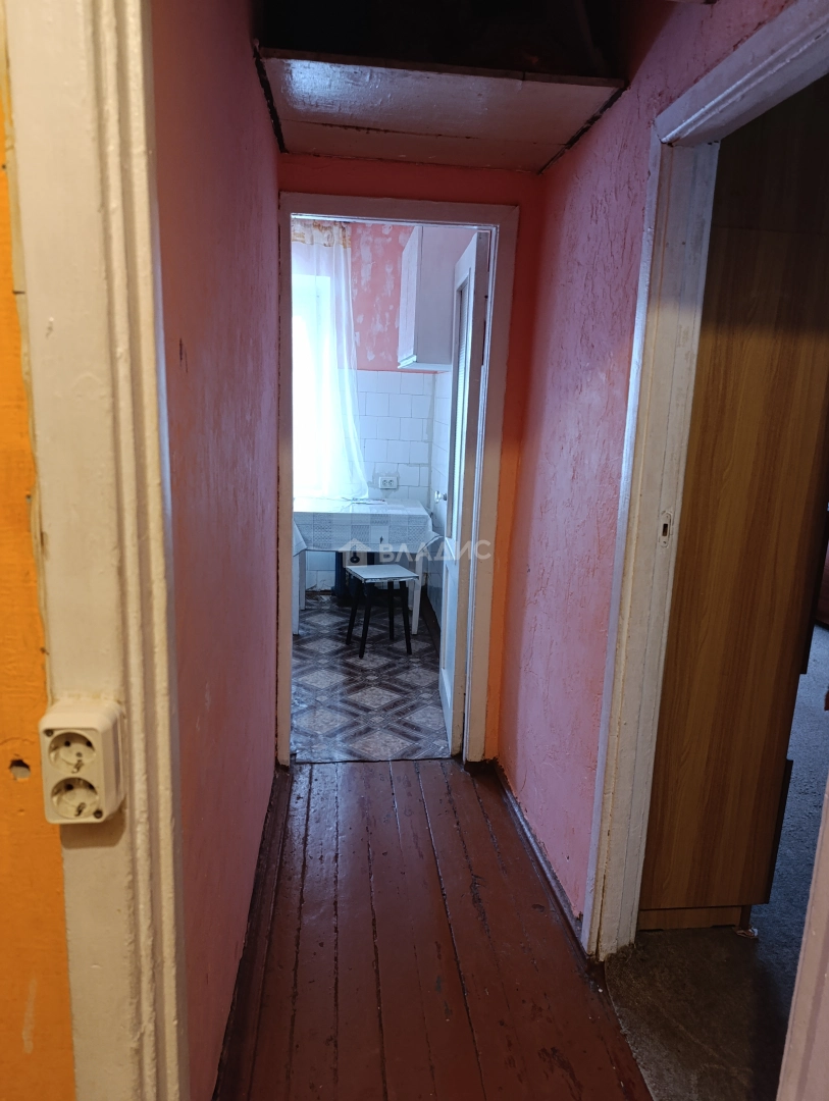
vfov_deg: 73.9
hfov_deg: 59.0
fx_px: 733
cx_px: 414
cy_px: 550
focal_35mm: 23
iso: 1000
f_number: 1.6
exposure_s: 1/25
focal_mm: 6.14
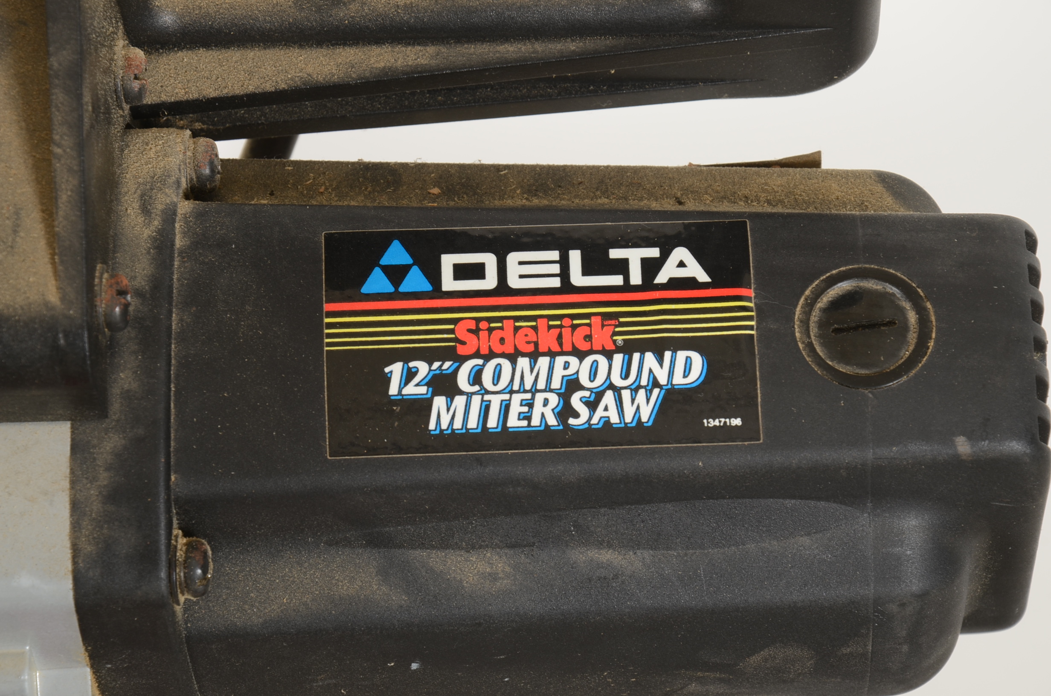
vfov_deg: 8.7
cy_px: 348
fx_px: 4589
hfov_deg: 13.1
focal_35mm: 158
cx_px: 526
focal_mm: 105
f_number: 13
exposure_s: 1/125
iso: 125
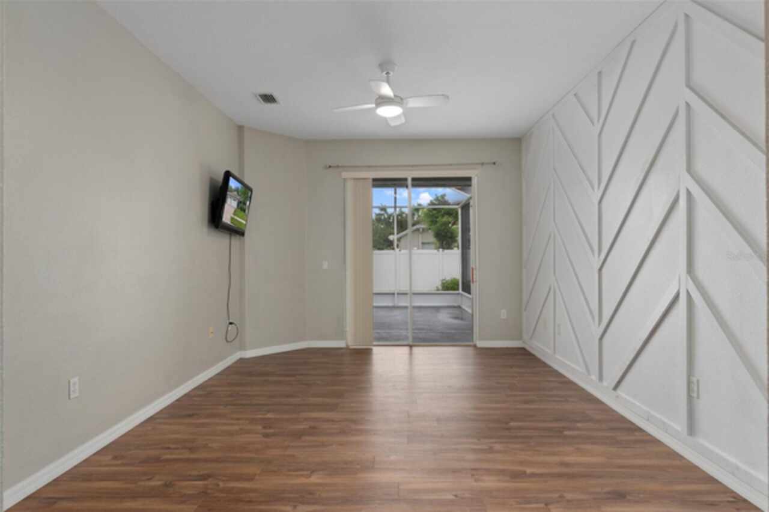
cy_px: 256
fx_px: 416
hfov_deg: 85.5
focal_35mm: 20
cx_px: 384
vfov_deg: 63.2
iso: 320
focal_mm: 13
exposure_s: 1/4
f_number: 8
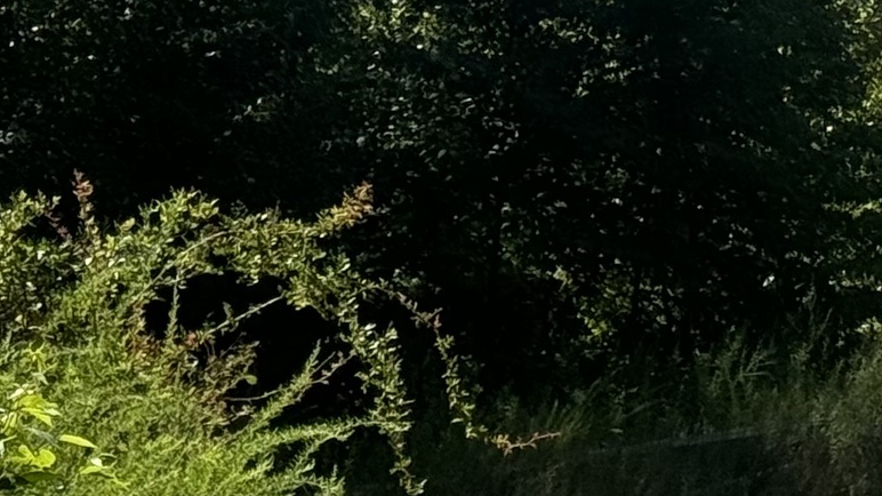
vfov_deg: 5.7
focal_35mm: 208
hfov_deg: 10.1
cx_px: 1259
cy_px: -614
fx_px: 4864
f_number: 1.78
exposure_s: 1/6410
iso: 64
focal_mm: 6.76
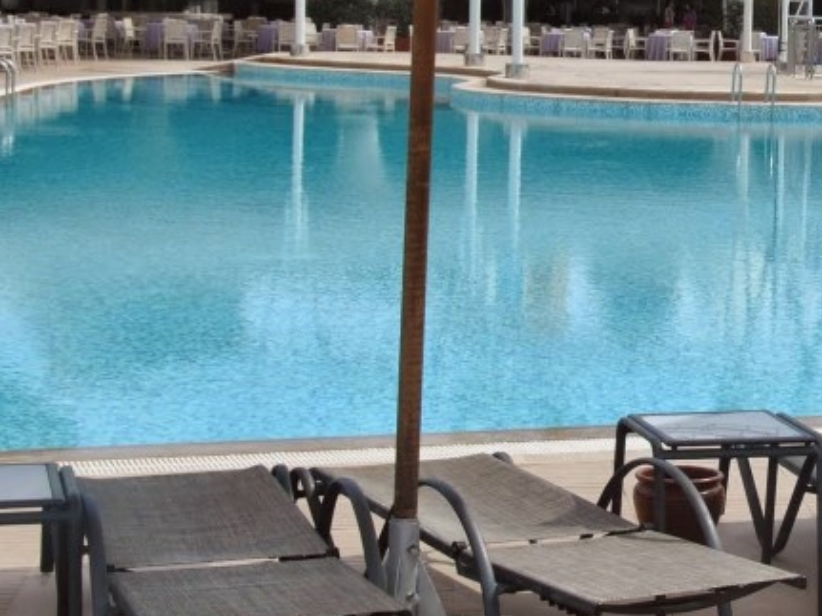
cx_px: 813
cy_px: 141
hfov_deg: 19.1
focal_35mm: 100
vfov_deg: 14.7
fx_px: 2374
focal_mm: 26
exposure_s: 1/320
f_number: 9
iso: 100
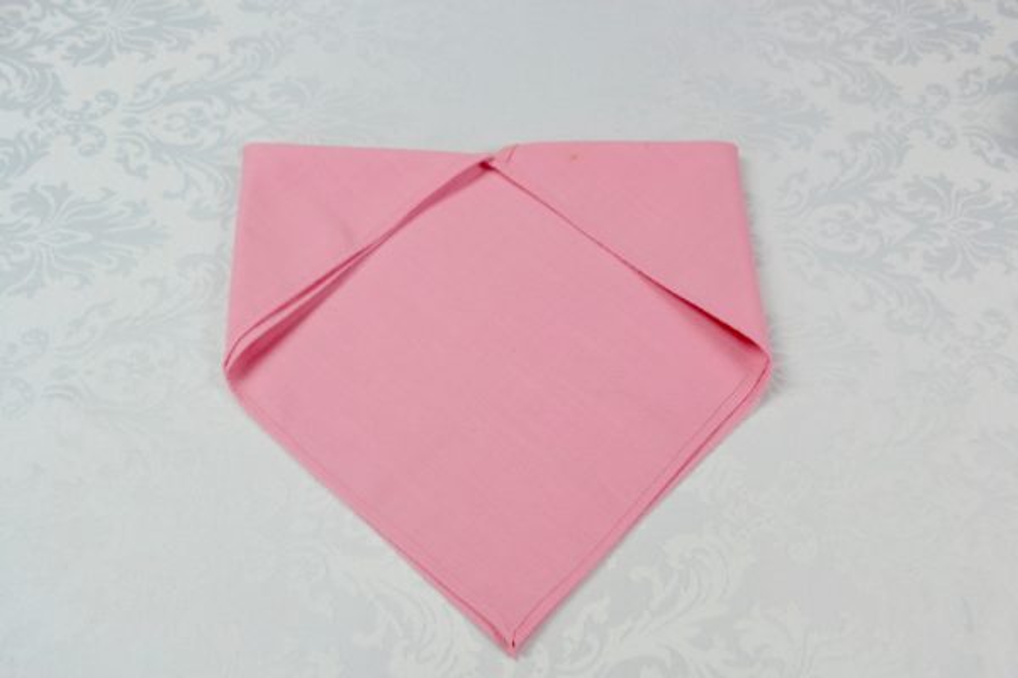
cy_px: 339
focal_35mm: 33
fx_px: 933
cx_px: 509
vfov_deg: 40.0
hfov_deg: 57.2
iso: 280
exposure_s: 1/125
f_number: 5.6
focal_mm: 22
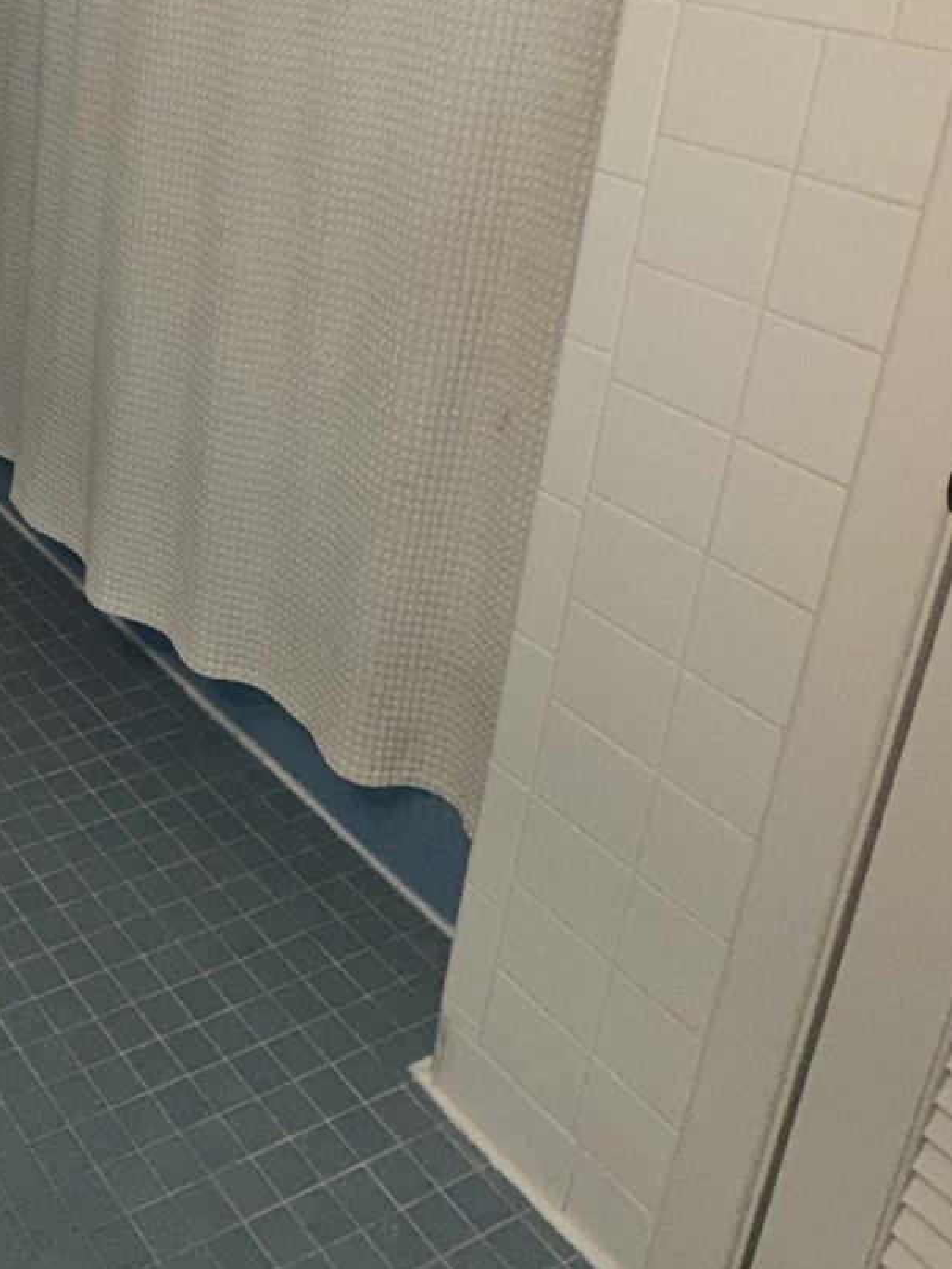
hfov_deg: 29.9
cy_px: 216
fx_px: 1466
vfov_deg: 44.0
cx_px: -233
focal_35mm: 40
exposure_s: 1/60
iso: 64
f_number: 2.2
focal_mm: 2.22
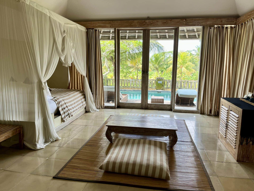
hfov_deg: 67.3
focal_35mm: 26
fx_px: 191
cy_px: 96
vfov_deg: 53.1
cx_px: 127
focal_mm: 5.1
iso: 40
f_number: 1.6
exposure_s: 1/225
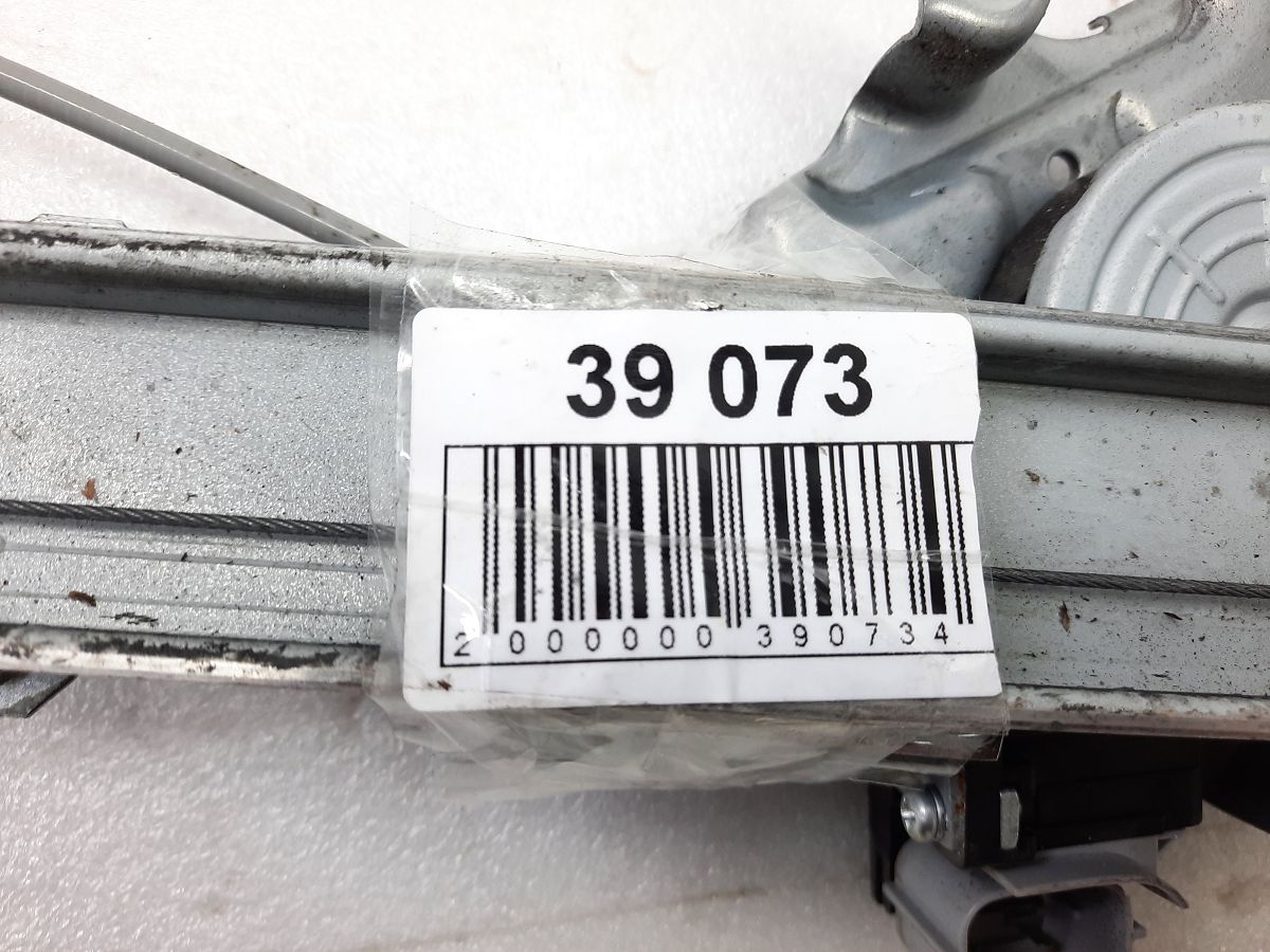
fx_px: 917
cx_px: 635
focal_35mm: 25
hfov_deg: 69.4
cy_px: 476
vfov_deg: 54.9
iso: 80
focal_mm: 4.6
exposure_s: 1/50
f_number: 2
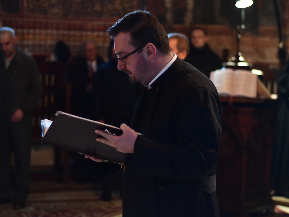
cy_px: 109
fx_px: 685
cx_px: 144
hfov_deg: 23.8
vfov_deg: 18.0
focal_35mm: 82
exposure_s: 1/100
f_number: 1.8
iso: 2000
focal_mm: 50
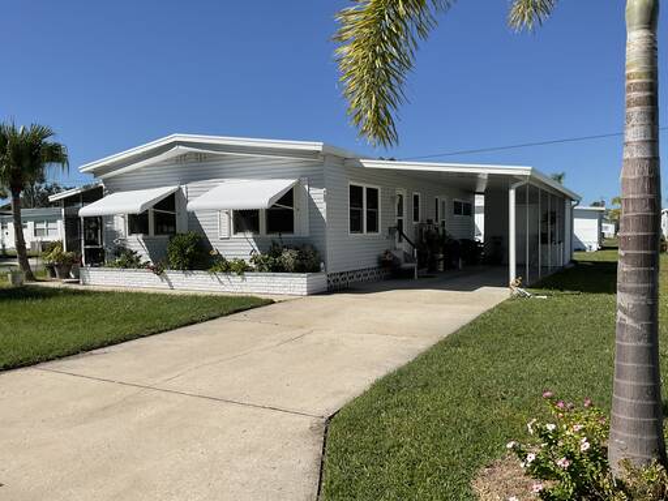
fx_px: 560
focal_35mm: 29
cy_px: 250
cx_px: 334
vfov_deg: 48.2
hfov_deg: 61.7
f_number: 1.8
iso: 16
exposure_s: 1/3534
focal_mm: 3
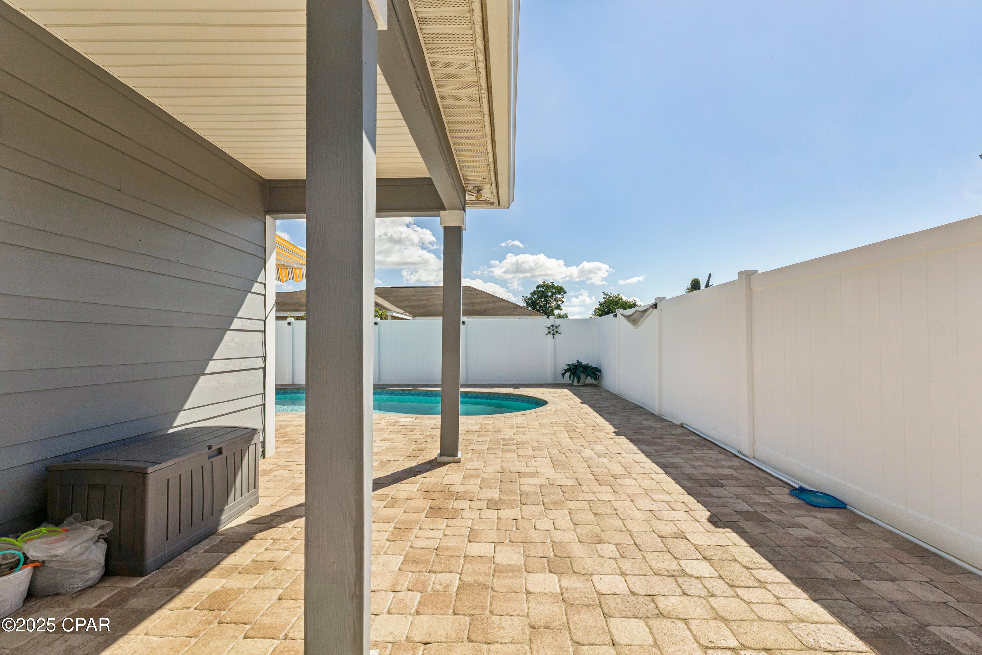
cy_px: 328
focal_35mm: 15
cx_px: 491
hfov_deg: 100.4
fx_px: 409
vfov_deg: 77.3
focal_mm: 10
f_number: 8
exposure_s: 1/640
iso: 100
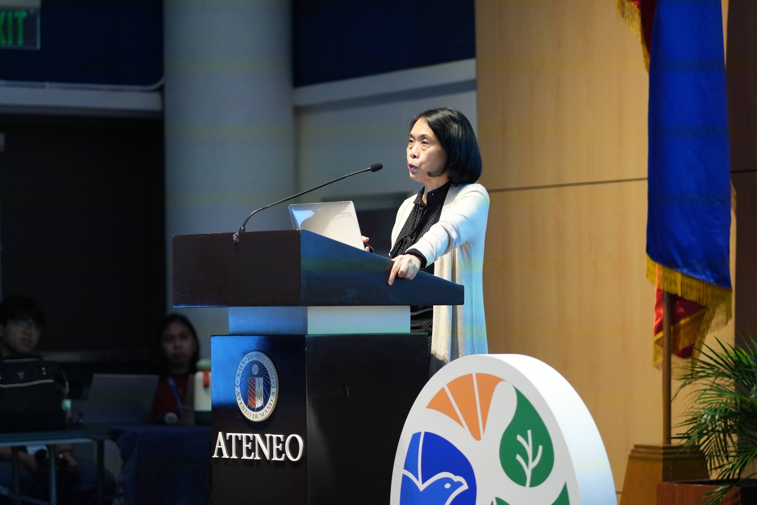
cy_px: 252
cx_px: 378
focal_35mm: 128
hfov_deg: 16.1
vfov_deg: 10.8
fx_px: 2681
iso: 1250
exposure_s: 1/160
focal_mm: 85
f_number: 1.8
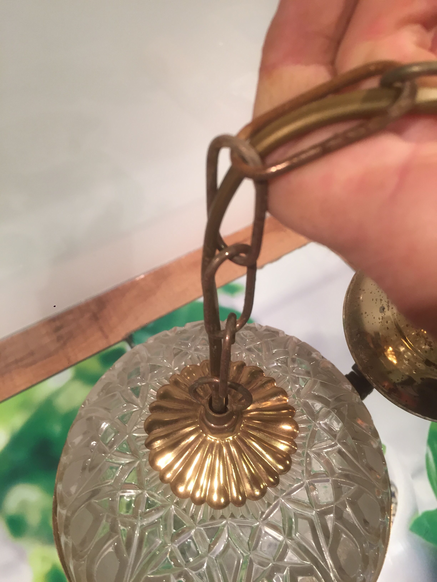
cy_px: 291
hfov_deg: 48.2
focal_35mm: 29
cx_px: 218
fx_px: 488
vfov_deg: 61.7
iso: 80
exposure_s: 1/33
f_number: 2.2
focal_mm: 4.15
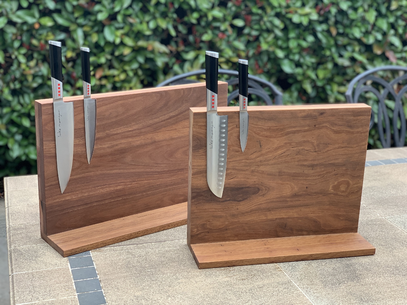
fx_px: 611
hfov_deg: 36.8
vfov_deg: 28.0
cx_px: 204
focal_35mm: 52
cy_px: 152
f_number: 2.4
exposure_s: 1/122
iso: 64
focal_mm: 6
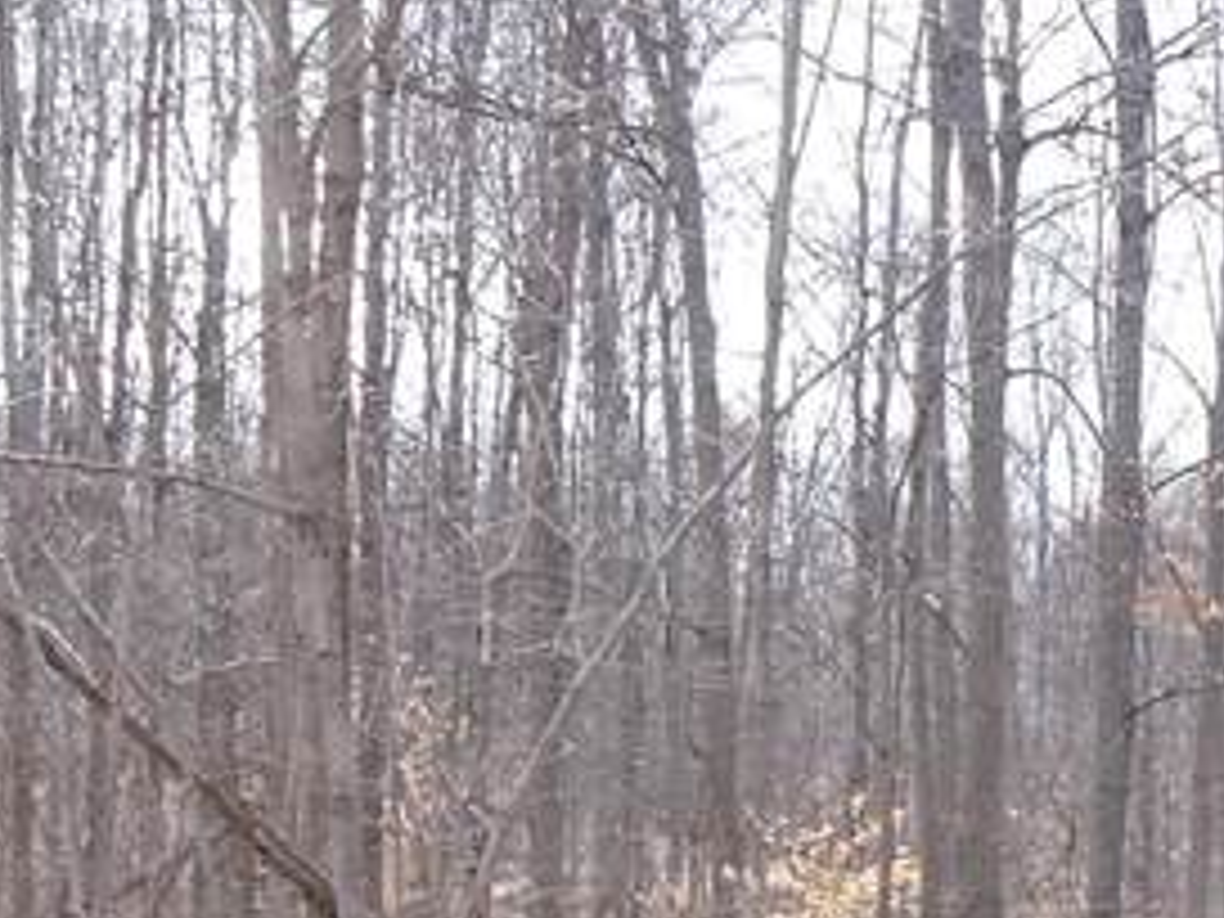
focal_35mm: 113
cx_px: 1485
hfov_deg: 16.7
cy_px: 882
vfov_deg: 13.0
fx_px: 3996
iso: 80
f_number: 4.5
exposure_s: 1/100
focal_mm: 4.1
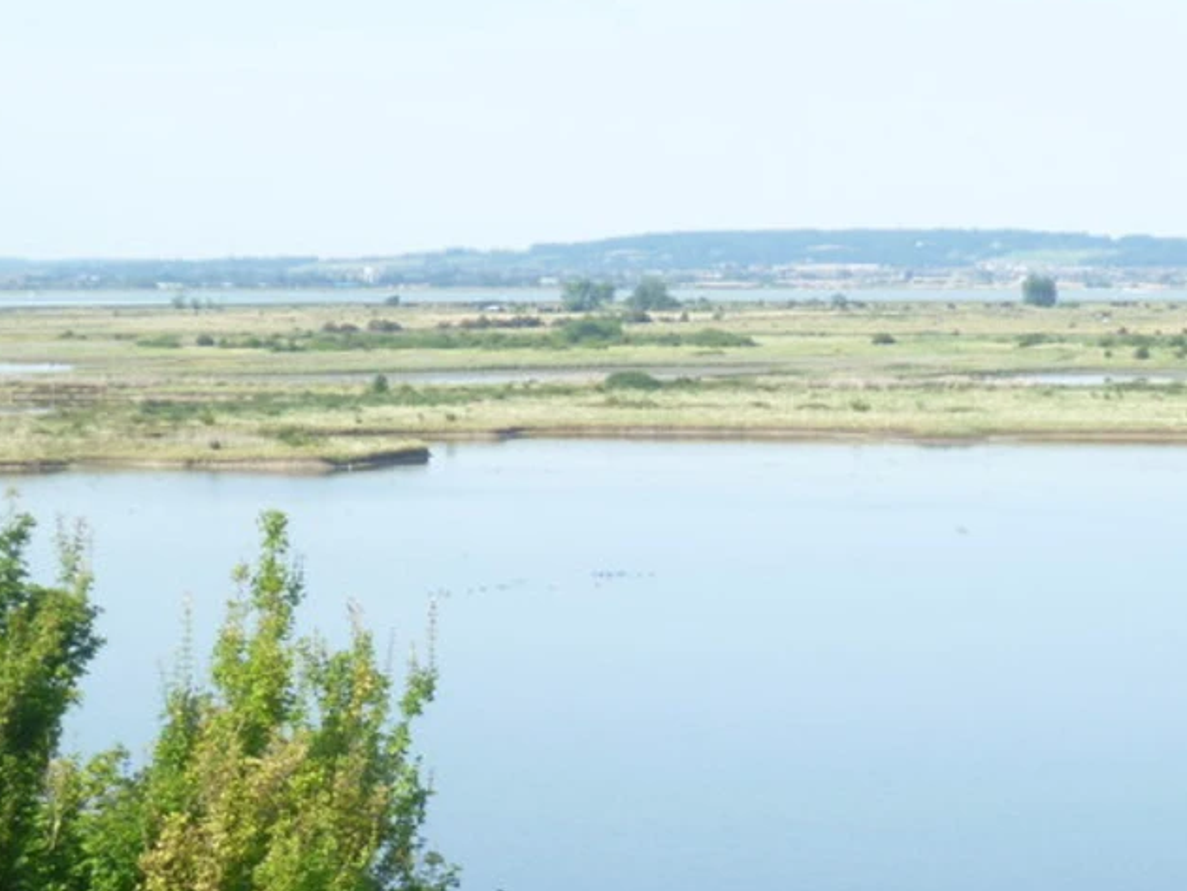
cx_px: 786
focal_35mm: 144
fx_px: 4940
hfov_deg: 13.7
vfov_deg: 10.2
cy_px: 961
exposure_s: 1/250
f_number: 4.2
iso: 80
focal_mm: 11.2
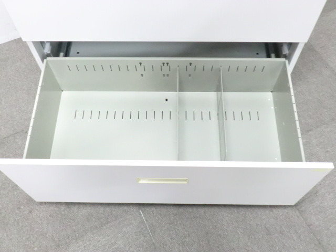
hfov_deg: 49.0
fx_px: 369
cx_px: 168
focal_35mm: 38
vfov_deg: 37.7
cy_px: 126
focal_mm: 6.9
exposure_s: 1/30
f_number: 3.9
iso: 800
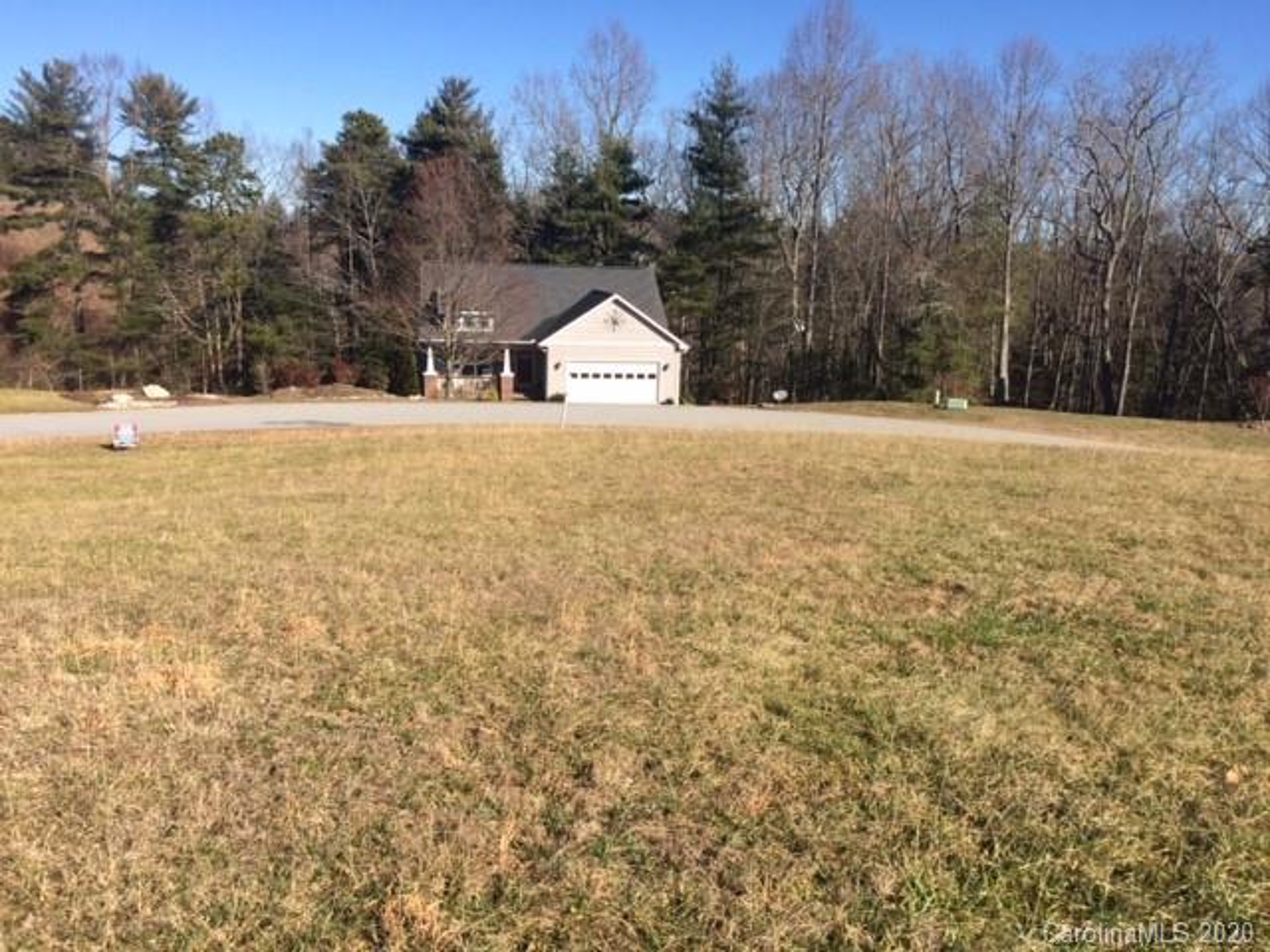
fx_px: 1064
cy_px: 476
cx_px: 635
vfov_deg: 48.2
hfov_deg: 61.7
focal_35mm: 29
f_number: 2.2
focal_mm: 4.15
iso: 32
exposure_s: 1/1866
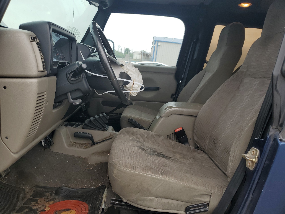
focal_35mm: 26
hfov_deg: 67.3
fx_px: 214
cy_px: 107
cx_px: 142
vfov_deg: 53.1
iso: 50
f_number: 1.5
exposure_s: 1/370
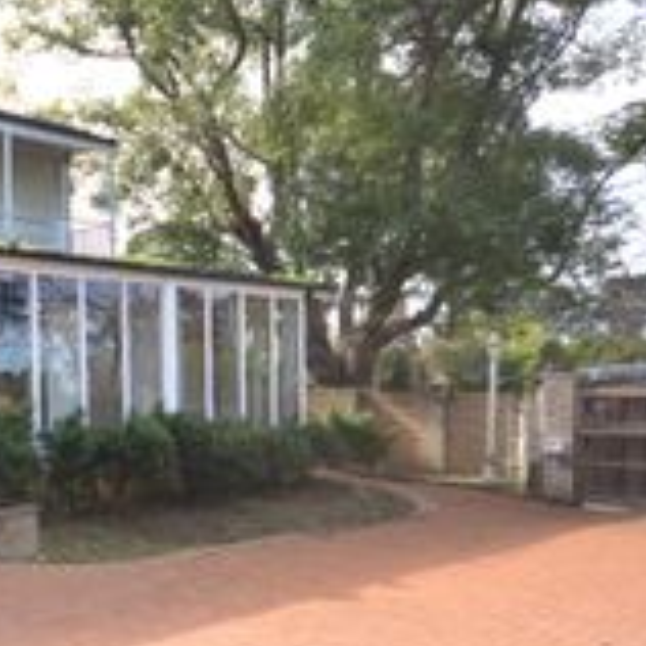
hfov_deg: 36.3
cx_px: -86
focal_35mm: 38
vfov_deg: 43.6
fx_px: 802
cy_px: 399
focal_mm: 10
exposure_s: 1/1250
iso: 800
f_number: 4
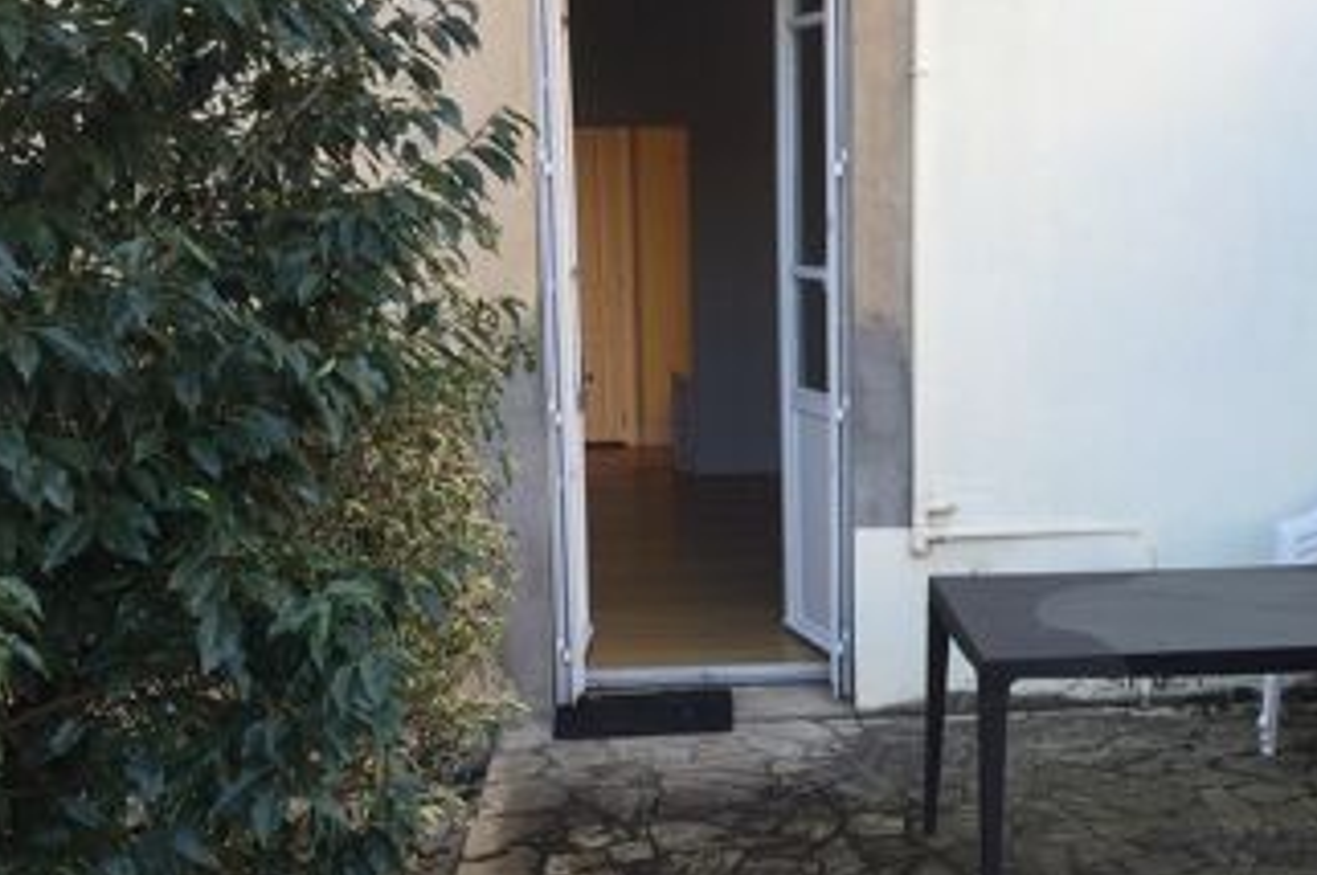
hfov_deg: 42.9
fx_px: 1645
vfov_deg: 29.8
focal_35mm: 45
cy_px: 454
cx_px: 896
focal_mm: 4.15
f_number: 2.2
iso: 32
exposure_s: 1/131
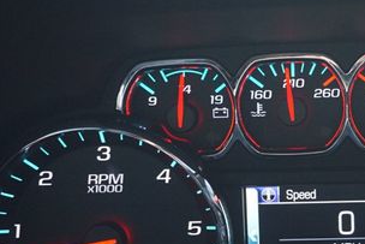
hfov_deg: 23.9
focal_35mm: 82
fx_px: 832
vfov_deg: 16.6
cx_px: 345
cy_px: 171
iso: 1250
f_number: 4.5
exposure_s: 1/60
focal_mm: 26
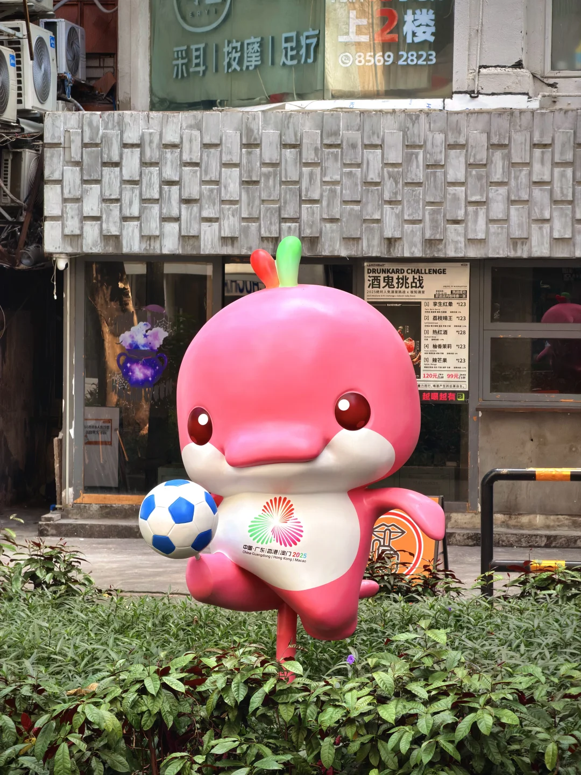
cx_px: 290
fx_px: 2238
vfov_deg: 19.6
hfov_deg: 14.8
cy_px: 388
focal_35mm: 100
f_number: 2.8
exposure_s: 1/155
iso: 40
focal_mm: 16.89
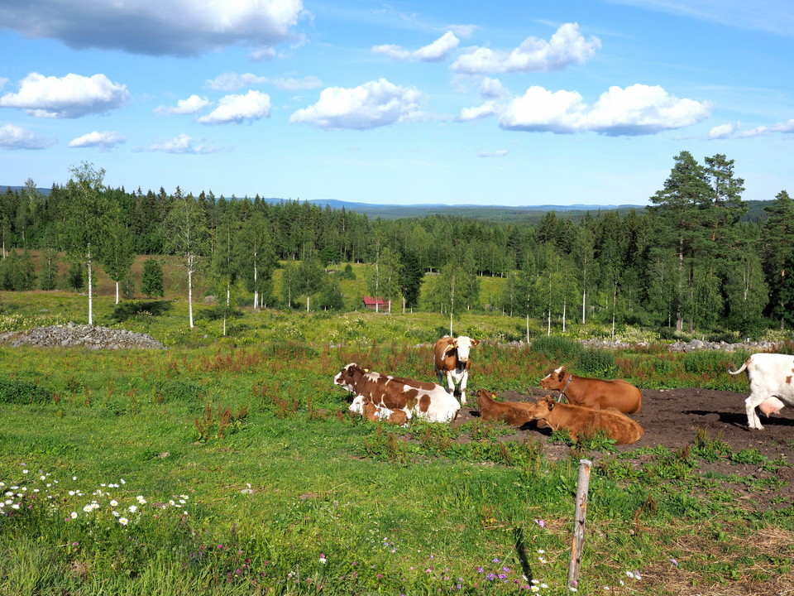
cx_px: 397
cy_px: 298
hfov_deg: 51.4
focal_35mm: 36
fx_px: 826
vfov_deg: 39.7
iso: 200
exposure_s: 1/640
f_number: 8
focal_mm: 18
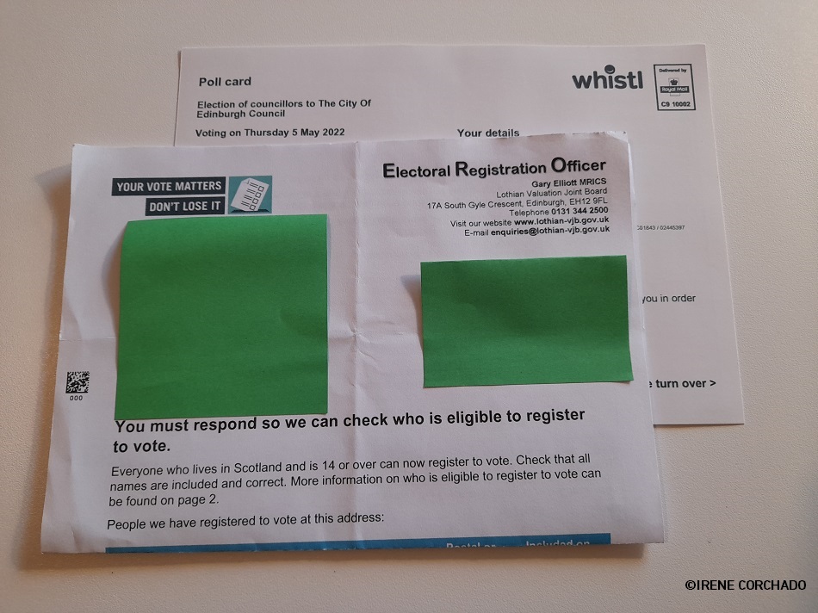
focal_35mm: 25
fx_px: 591
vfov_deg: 54.9
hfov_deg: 69.4
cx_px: 409
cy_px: 306
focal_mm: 4.6
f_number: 2
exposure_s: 1/50
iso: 160
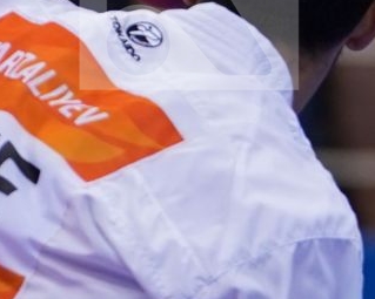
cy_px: -16
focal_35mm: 1571
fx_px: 17430
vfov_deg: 1.0
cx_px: -209
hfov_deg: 1.2
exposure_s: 1/1000
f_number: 2.8
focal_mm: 198
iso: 800
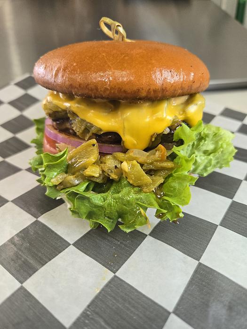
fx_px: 219
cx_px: 124
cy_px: 164
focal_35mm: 23
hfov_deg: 58.9
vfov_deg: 73.9
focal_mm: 5.4
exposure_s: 1/120
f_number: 1.8
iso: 250
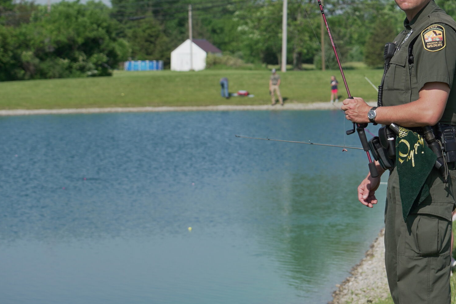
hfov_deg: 16.9
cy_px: 119
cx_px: 327
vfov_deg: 11.3
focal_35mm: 121
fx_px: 1533
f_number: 5.6
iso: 200
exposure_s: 1/1250
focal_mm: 70
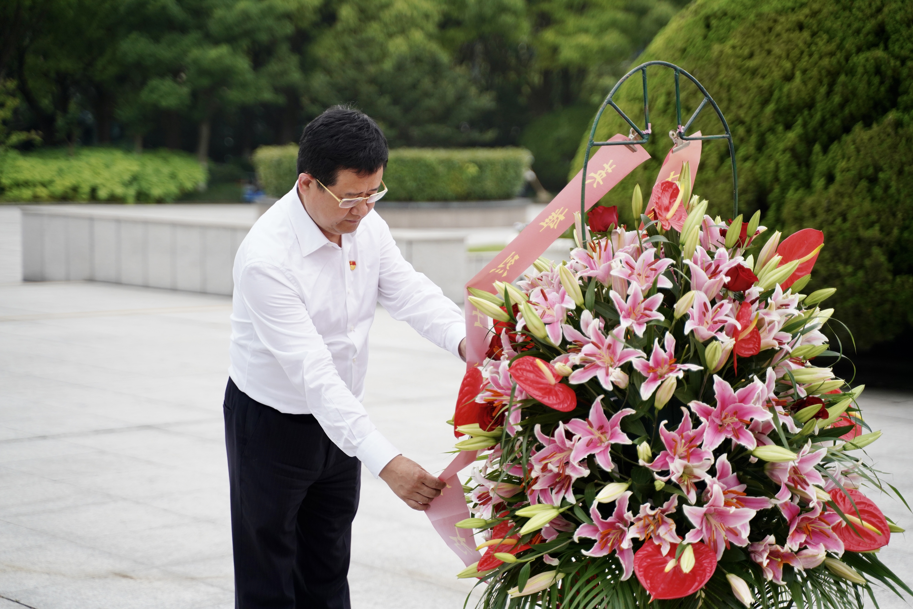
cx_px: 456
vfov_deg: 18.2
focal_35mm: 75
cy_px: 304
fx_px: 1902
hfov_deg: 27.0
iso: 640
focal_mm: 75
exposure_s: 1/2000
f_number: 2.8
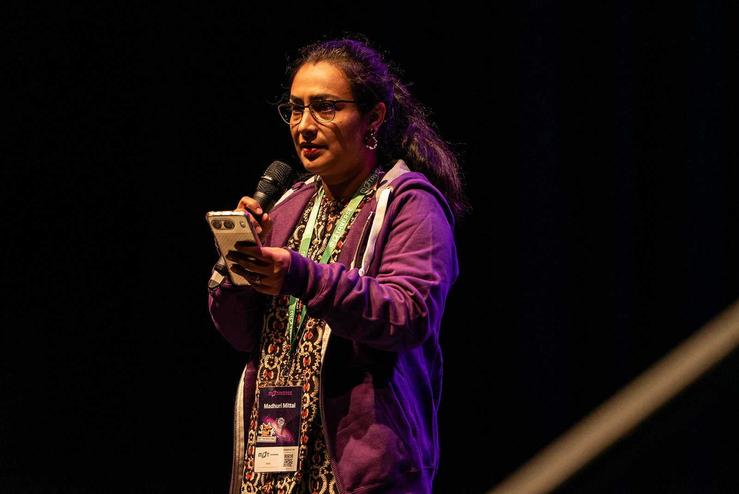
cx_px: 370
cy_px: 247
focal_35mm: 300
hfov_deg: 6.9
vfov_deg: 4.6
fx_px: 6162
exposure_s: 1/125
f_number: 5.6
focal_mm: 300
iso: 3200
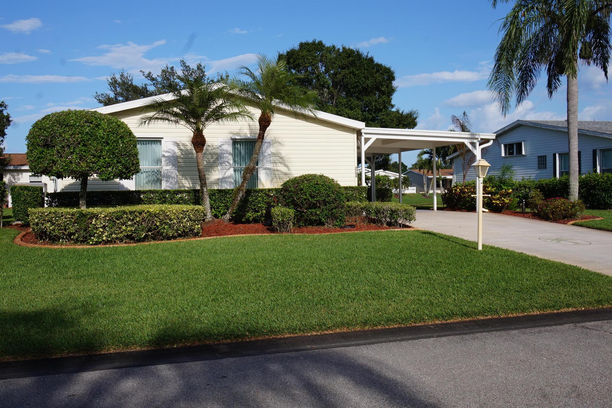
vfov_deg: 36.9
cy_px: 204
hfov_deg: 53.1
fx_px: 612
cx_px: 306
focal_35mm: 36
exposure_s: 1/100
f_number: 14
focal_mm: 24
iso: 100
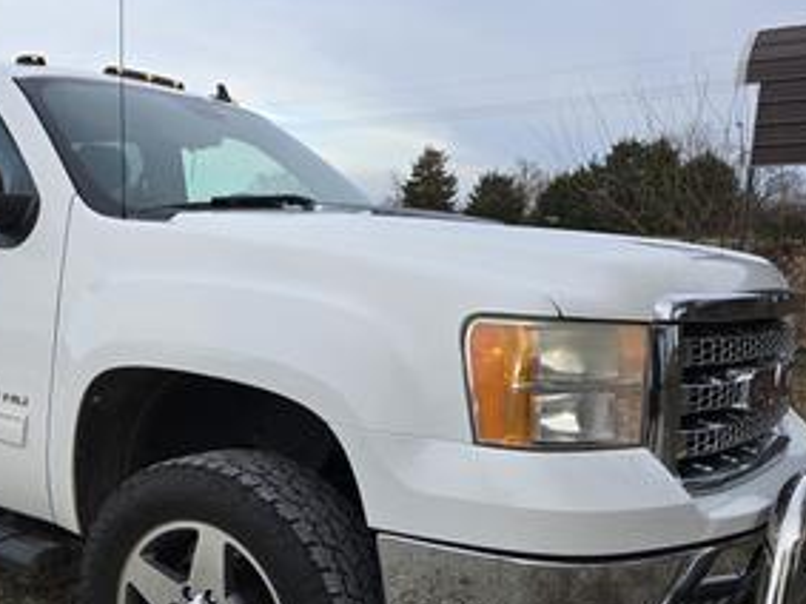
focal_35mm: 41
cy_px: 430
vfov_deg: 34.6
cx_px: 128
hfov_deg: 43.0
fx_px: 954
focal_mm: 6.3
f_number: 1.7
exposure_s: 1/180
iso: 20
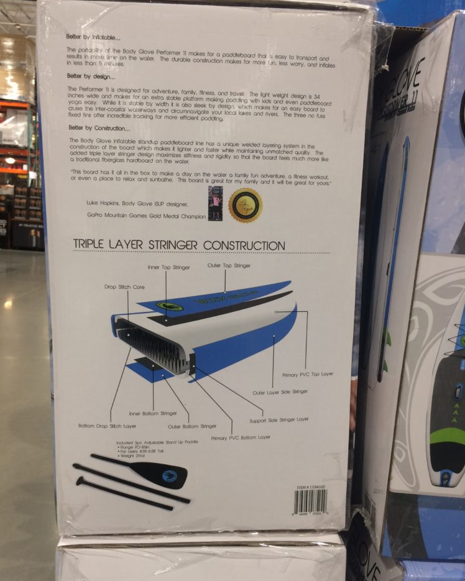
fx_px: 533
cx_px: 229
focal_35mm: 31
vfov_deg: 57.2
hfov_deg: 47.1
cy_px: 296
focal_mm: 4.15
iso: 80
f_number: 2.2
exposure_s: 1/30
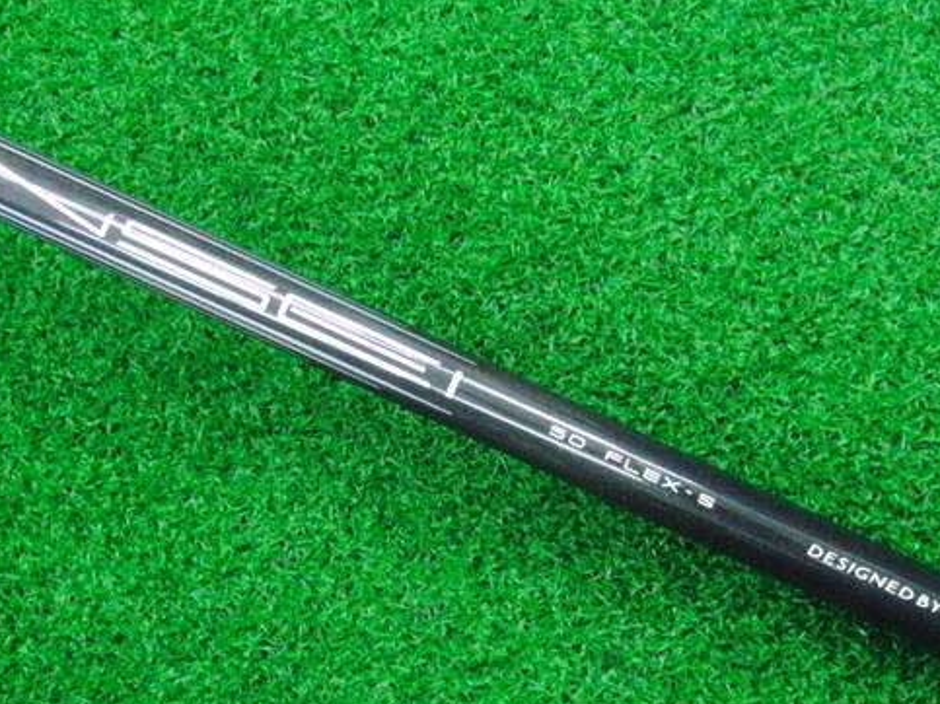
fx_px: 1330
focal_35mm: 49
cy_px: 371
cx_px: 415
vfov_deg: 29.7
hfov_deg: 38.9
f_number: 3.6
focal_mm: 6.42
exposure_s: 1/200
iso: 3200
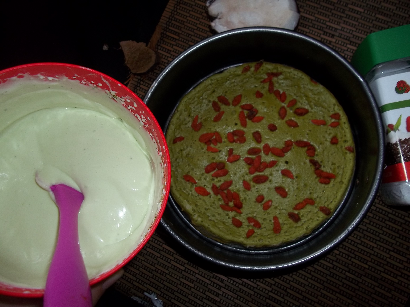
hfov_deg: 56.8
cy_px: 154
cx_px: 205
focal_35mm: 32
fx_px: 379
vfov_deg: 44.2
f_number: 2.9
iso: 80
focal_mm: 5.7
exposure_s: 1/30
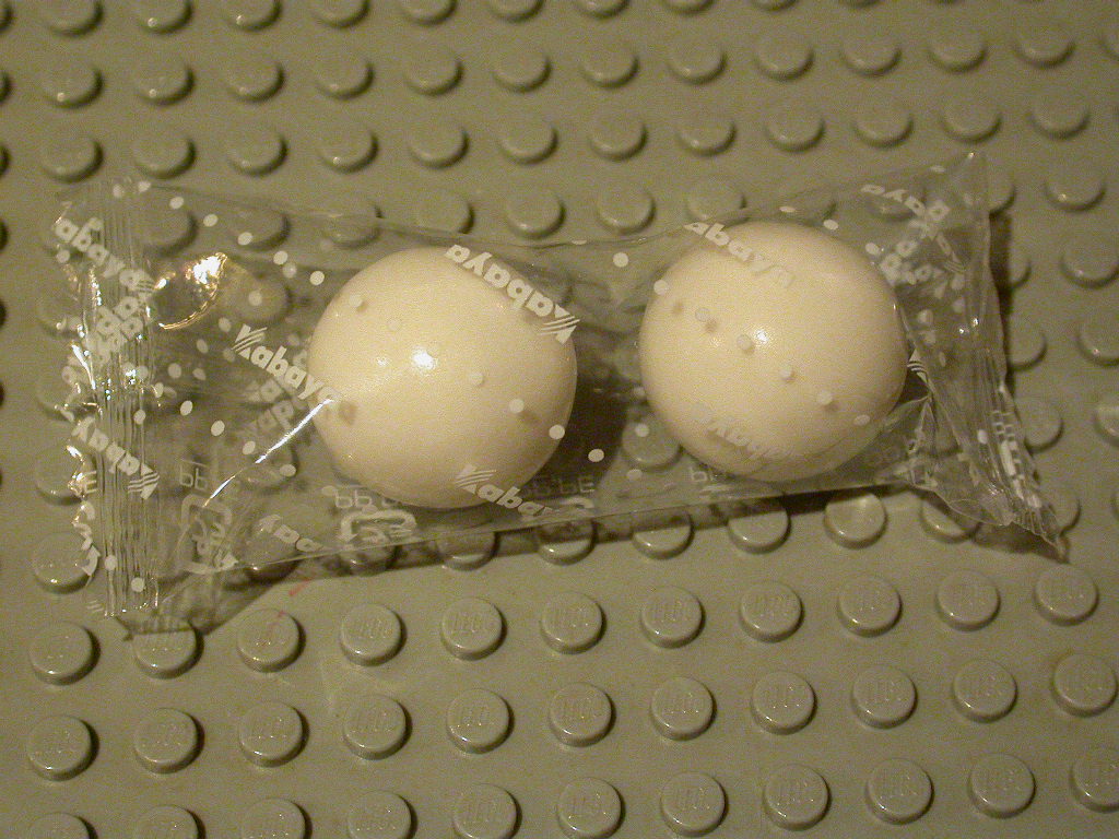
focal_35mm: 85
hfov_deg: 23.0
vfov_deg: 17.4
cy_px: 420
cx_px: 560
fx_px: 2748
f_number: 3.6
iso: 400
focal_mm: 17.7
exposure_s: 1/46.6
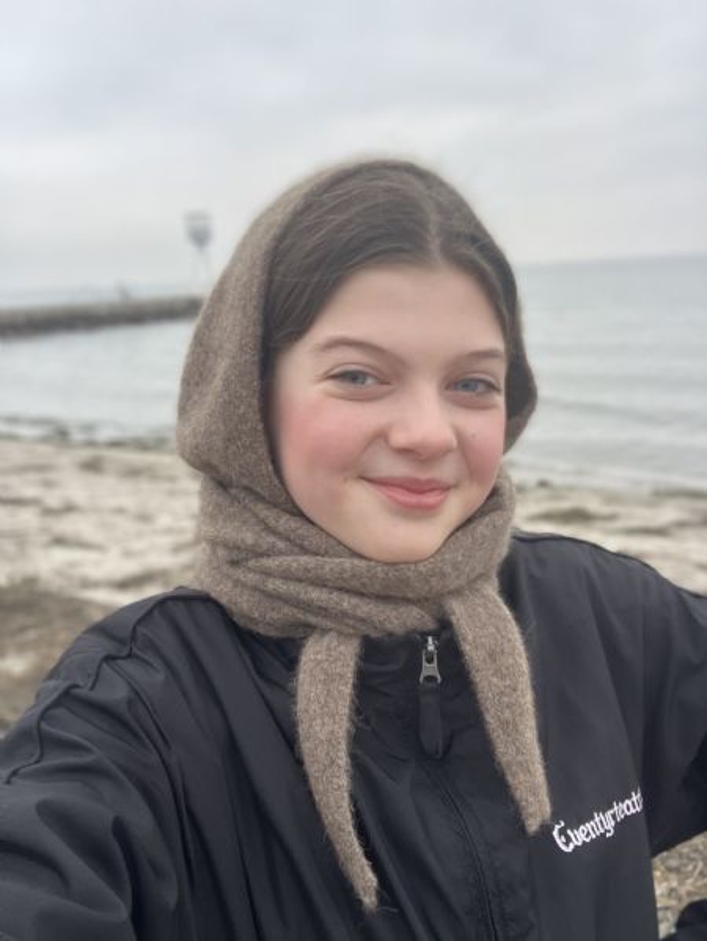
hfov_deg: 44.2
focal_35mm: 32
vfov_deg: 56.8
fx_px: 870
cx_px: 354
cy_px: 470
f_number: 2.2
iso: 50
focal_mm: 2.87
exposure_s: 1/121
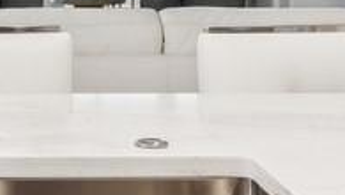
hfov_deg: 18.7
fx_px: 1007
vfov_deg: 10.6
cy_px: -105
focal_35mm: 110
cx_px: -32
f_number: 8
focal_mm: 20
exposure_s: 1/20
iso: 200
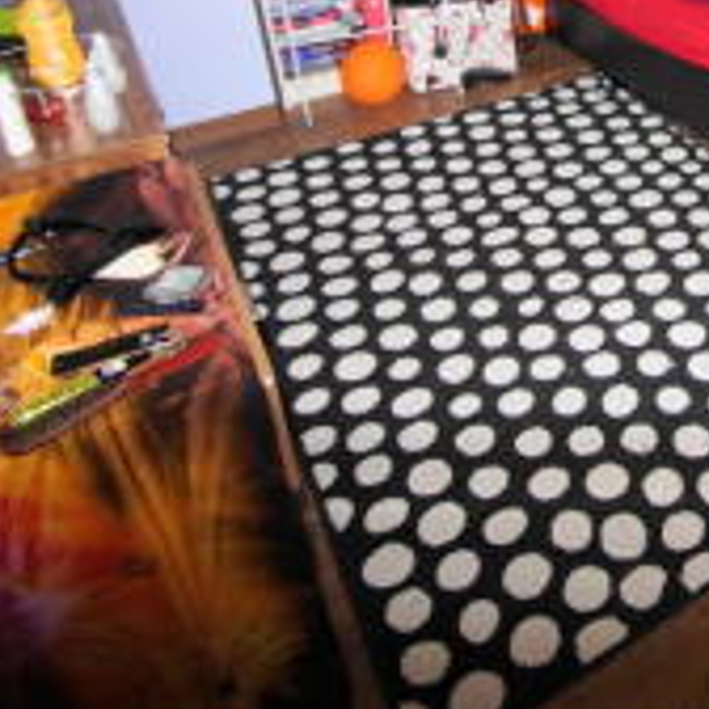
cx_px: 764
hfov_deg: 38.7
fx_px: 834
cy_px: 53
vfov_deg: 41.8
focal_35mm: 36
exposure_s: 1/60
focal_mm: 10
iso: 640
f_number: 3.5
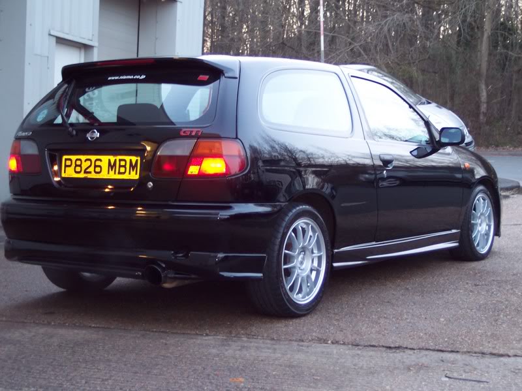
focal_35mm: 63
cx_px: 261
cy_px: 196
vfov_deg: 23.3
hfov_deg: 30.7
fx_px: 949
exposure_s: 1/4
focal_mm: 13.3
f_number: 3.4
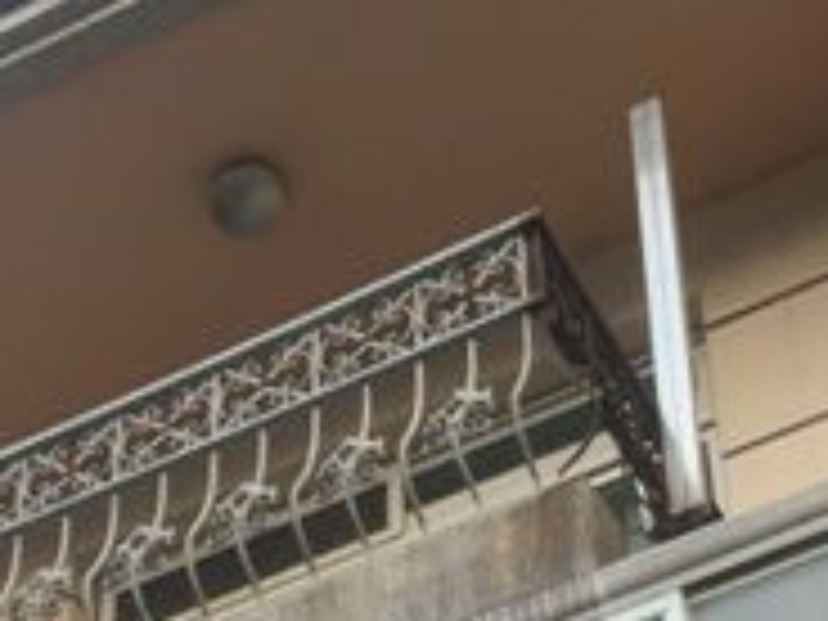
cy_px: 896
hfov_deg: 14.5
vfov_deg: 10.6
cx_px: 274
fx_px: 3253
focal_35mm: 136
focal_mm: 4.25
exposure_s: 1/122
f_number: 1.8
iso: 25
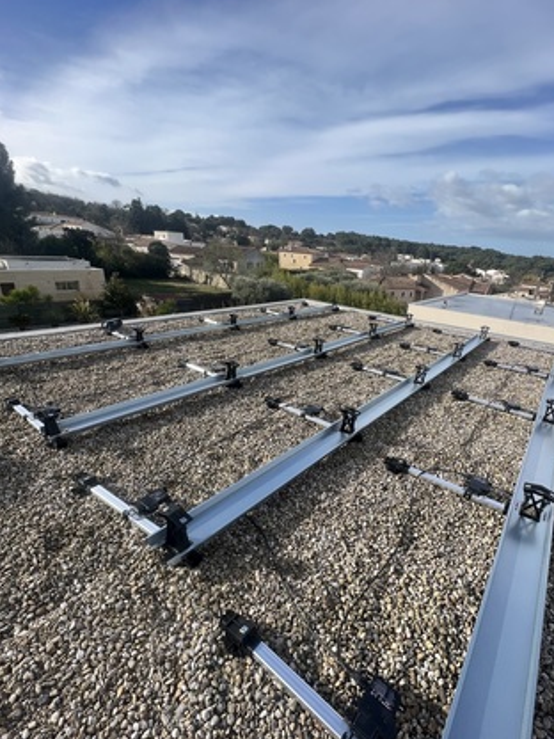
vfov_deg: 98.0
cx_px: 302
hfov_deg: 81.6
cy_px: 398
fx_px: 320
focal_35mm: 15
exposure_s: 1/978
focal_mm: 1.57
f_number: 1.8
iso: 32
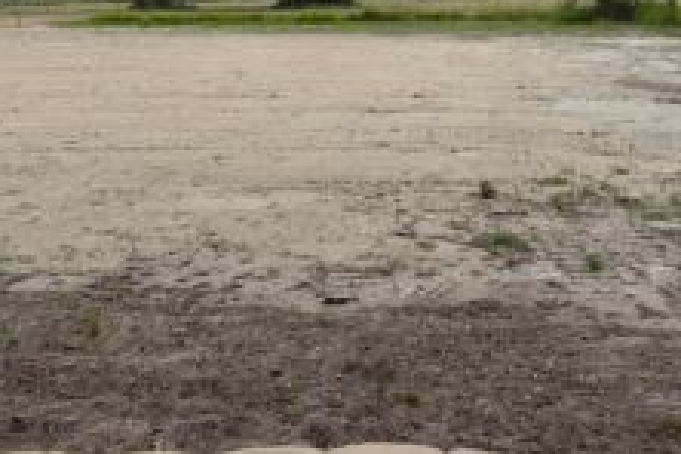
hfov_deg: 43.4
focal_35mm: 45
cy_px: 0
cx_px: 414
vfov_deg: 28.1
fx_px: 851
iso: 80
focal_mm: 6.76
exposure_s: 1/3759
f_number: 1.78
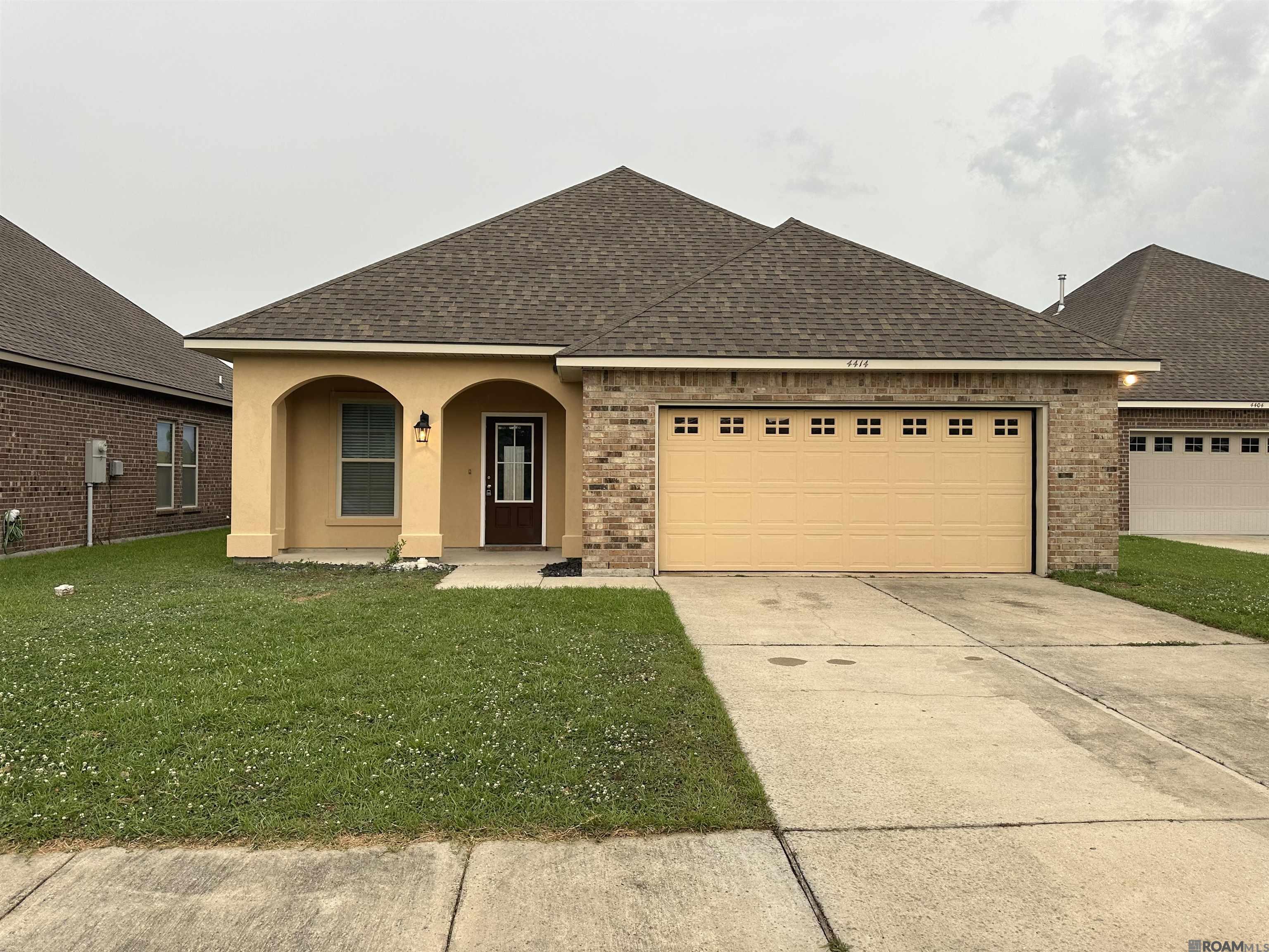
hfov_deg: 71.6
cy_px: 476
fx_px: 880
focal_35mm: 24
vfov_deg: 56.8
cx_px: 634
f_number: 1.78
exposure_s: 1/237
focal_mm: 6.86
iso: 64
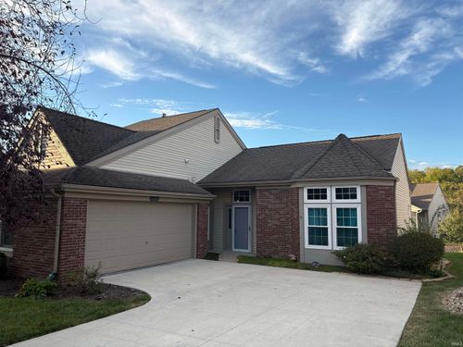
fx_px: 348
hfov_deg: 67.3
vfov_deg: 53.1
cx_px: 232
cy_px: 174
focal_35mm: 26
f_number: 1.6
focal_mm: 5.96
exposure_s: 1/1263
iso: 50
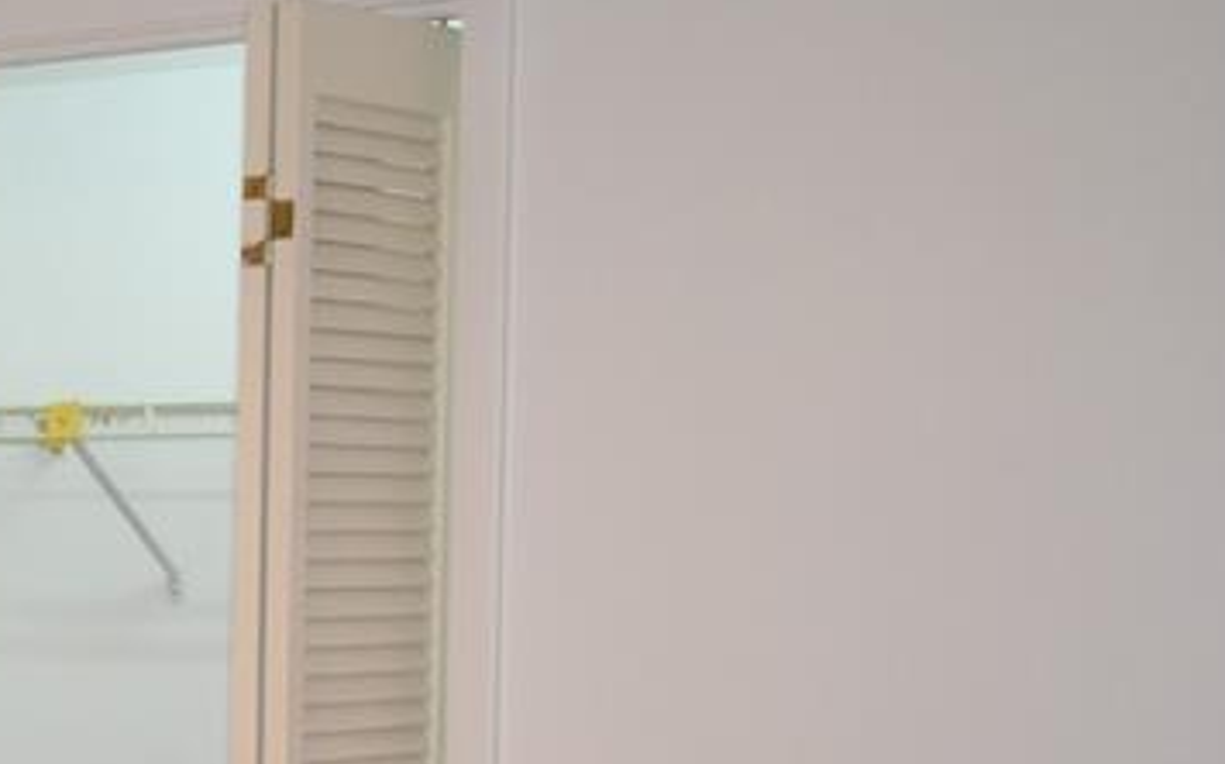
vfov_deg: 14.7
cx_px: -268
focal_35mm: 88
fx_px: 2936
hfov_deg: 21.7
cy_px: 644
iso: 900
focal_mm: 20
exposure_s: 1/60
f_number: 4.5
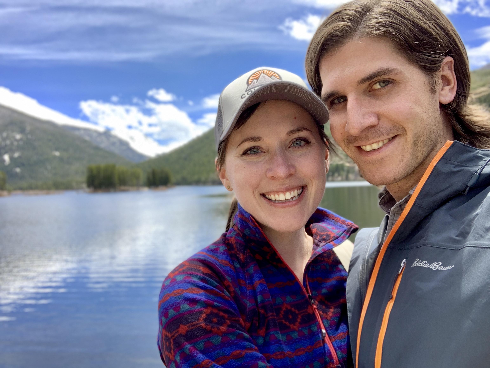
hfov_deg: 56.8
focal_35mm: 32
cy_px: 184
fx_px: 453
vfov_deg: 44.2
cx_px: 245
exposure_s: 1/297
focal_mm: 2.87
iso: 16
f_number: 2.2
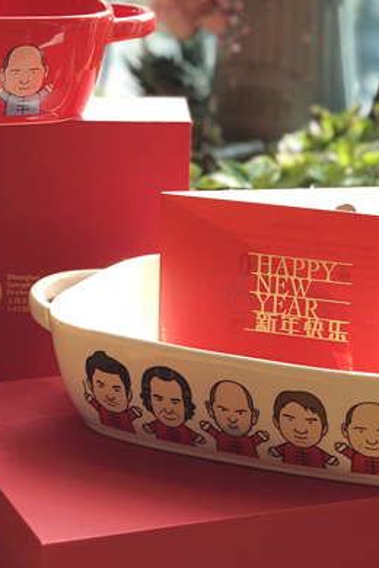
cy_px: 175
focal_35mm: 111
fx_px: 1753
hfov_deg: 12.3
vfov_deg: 18.4
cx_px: 137
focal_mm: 6
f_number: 2.4
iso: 20
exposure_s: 1/100
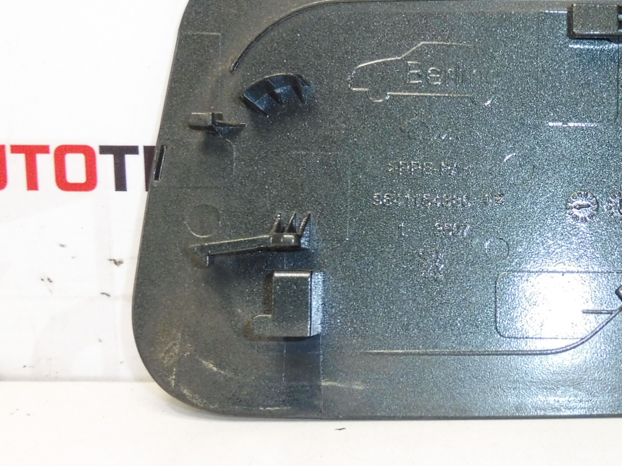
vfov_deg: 30.3
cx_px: 516
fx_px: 862
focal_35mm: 48
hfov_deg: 37.9
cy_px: 214
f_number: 3.5
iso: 200
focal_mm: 4.3
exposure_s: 1/60
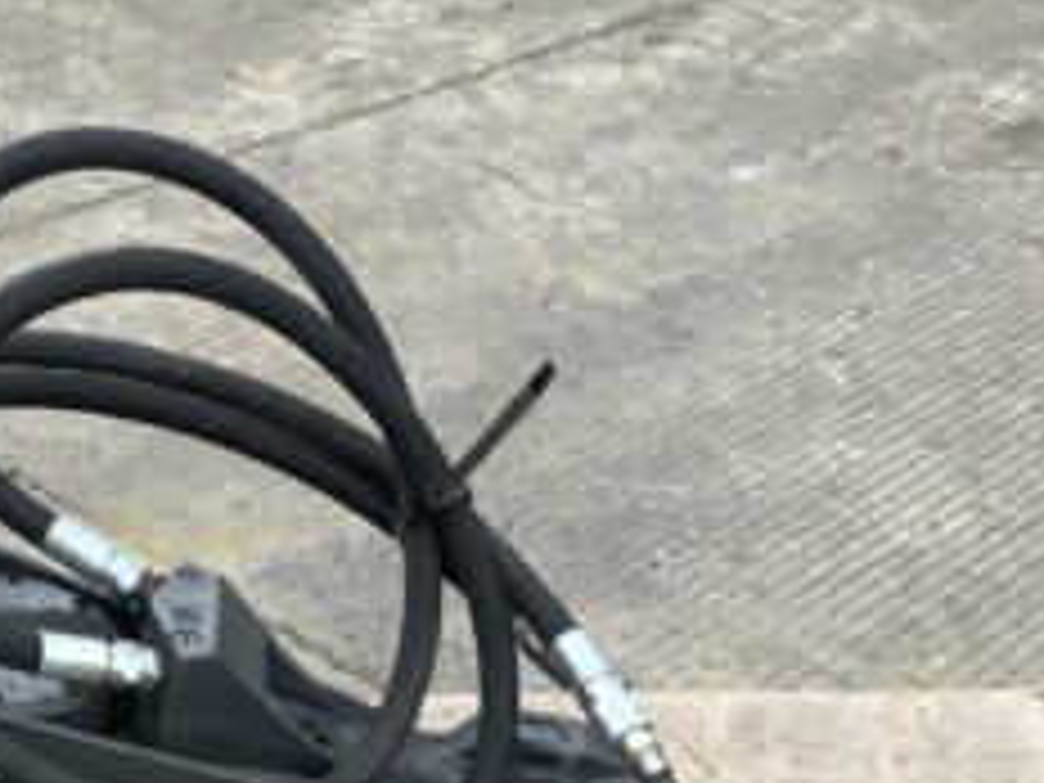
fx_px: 2413
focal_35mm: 80
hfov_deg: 24.4
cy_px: 814
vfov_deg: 17.9
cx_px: 405
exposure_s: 1/383
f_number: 1.8
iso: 16
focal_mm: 3
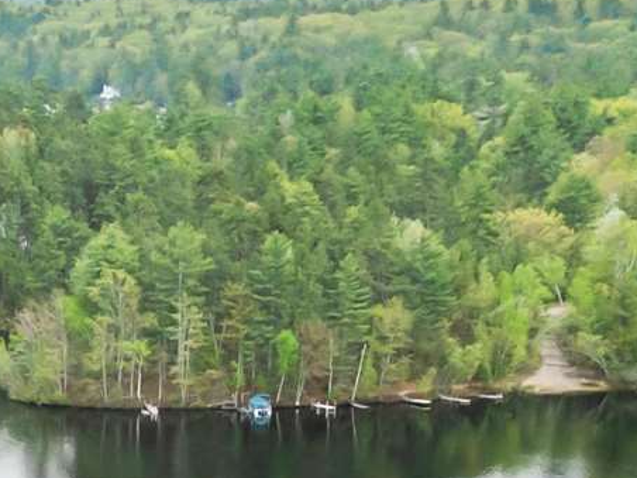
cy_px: 1217
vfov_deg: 8.2
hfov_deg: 11.8
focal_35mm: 163
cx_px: -216
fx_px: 3000
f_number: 2.8
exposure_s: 1/1000
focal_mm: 12.29
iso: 150
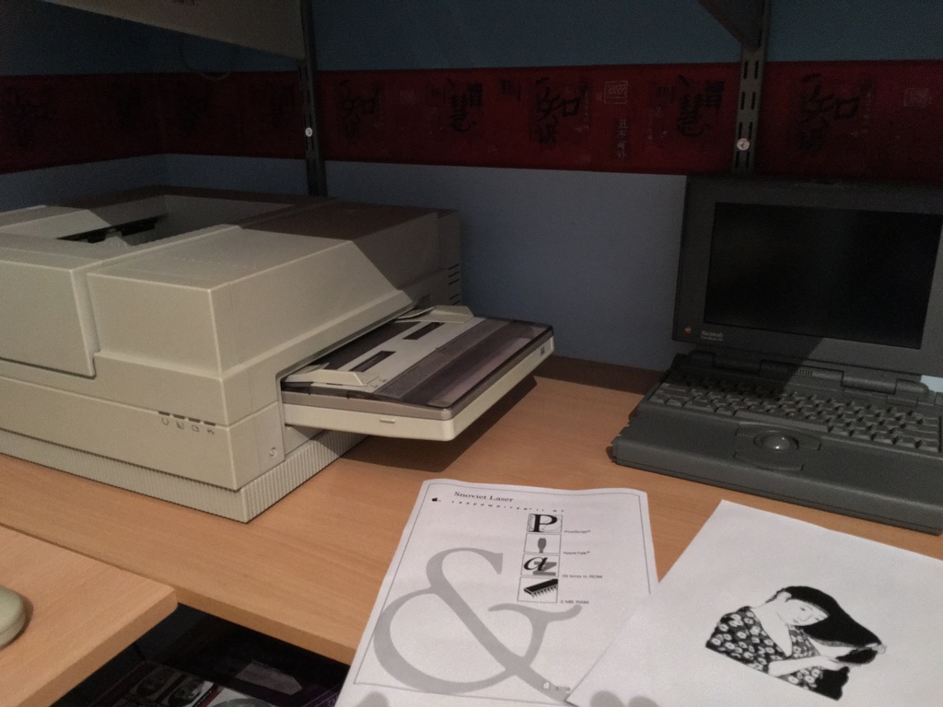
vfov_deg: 48.2
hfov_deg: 61.7
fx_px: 790
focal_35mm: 29
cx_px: 472
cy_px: 354
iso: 320
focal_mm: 4.15
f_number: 2.2
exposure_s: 1/17
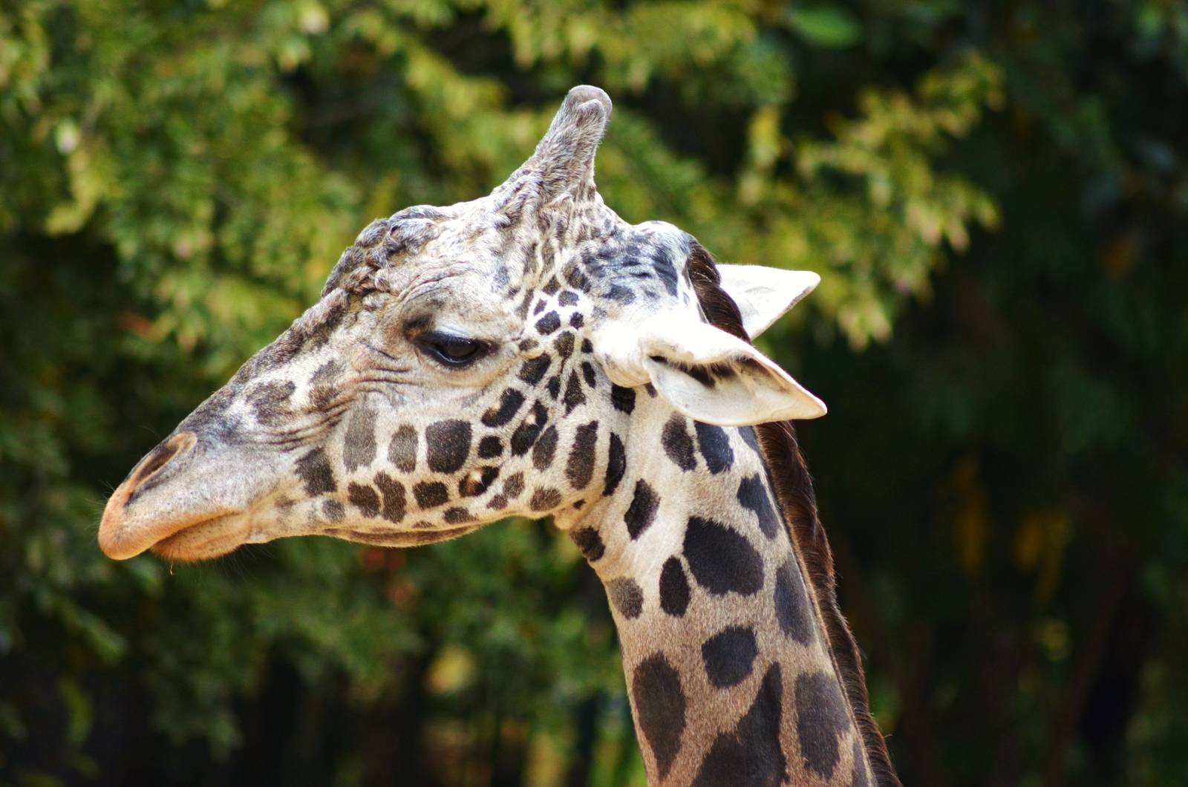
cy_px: 394
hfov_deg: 5.3
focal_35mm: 390
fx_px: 12844
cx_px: 594
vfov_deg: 3.5
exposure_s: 1/640
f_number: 5
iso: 800
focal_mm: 260
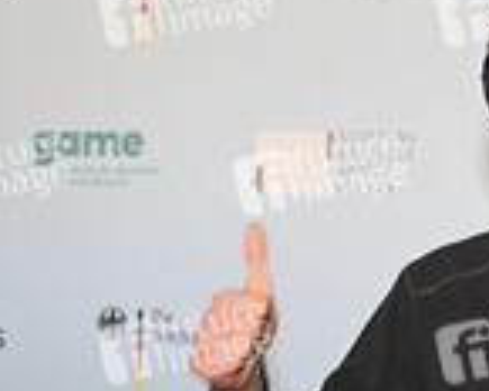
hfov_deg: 14.3
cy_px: 428
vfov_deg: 11.6
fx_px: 1896
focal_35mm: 131
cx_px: 568
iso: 1000
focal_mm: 45
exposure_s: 1/160
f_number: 4
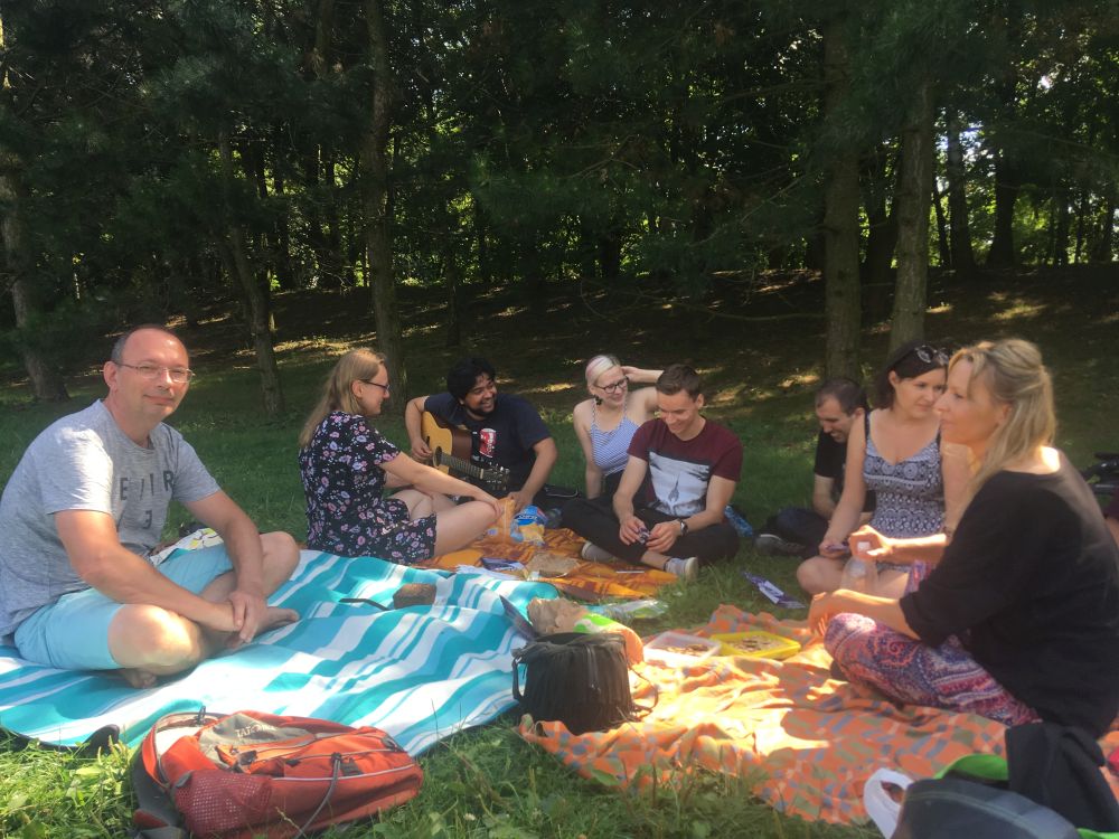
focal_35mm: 29
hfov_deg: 61.7
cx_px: 560
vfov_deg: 48.2
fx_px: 937
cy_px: 420
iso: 25
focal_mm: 4.15
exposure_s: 1/309
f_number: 2.2
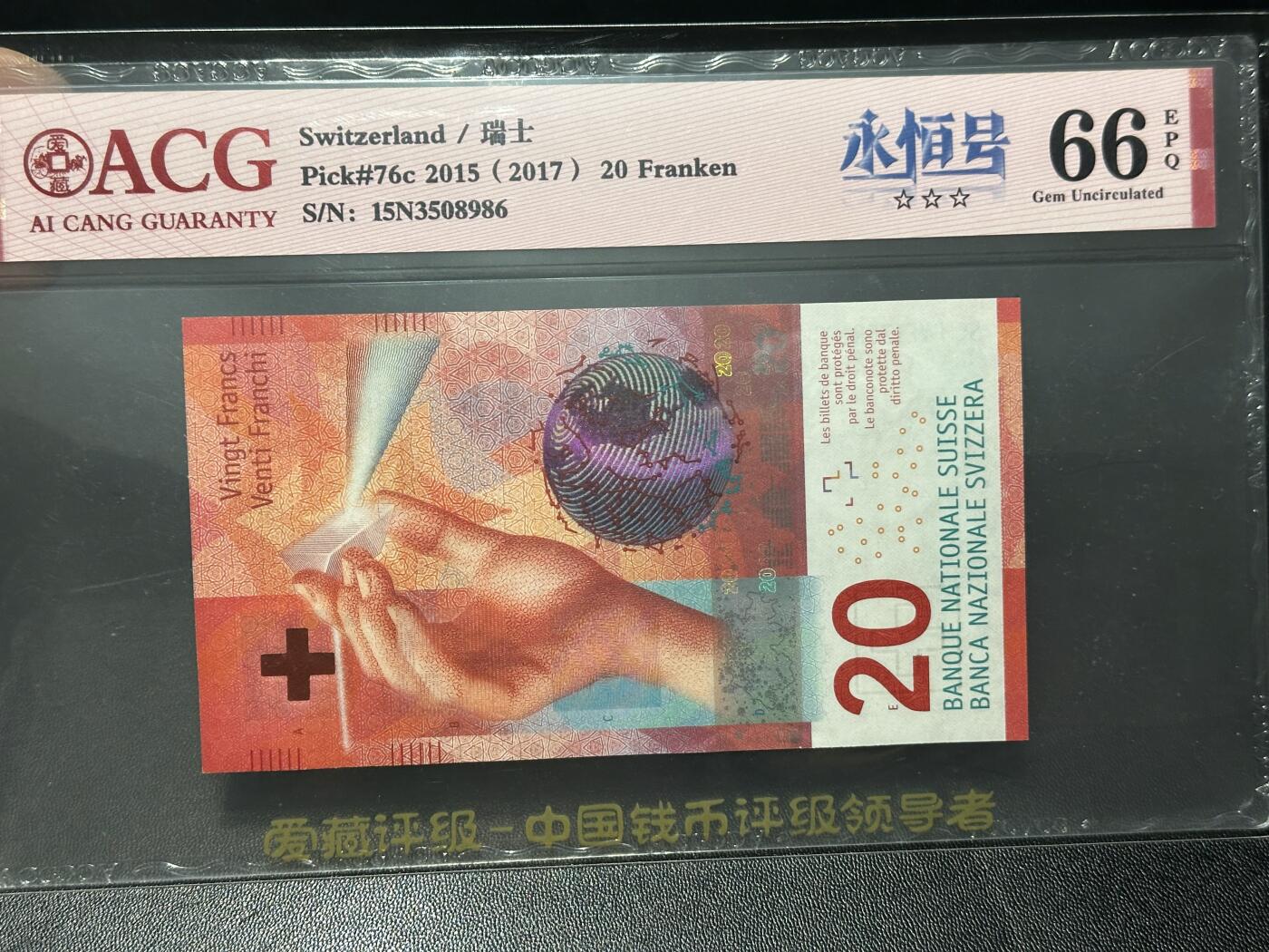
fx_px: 1760
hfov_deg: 39.7
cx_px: 634
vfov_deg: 30.3
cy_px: 476
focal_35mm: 48
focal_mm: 6.86
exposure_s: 1/50
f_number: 1.78
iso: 160
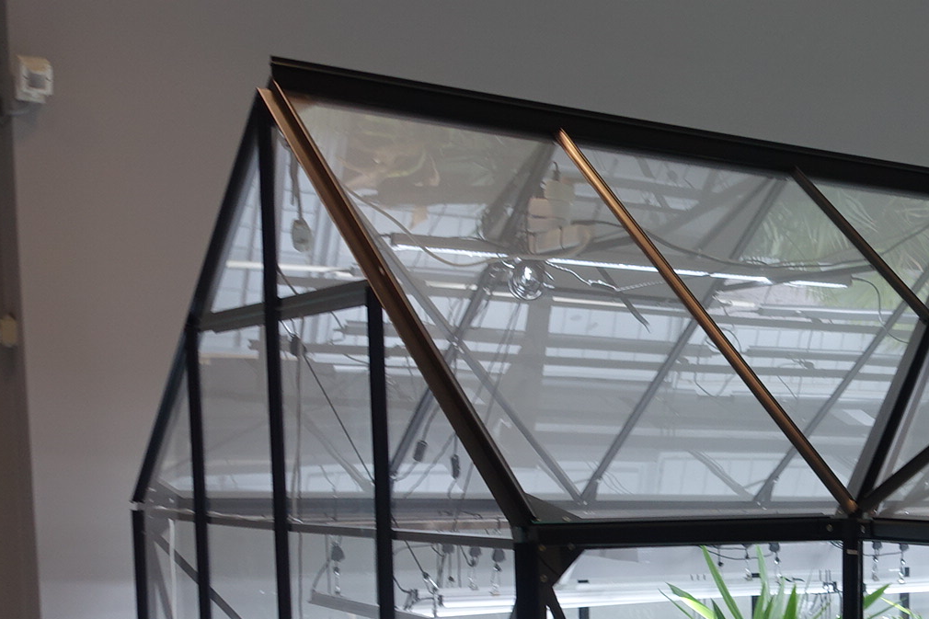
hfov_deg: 27.3
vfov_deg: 19.9
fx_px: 1677
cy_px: 692
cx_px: 1114
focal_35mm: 65
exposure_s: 1/40
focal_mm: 8.8
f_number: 2.8
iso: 125
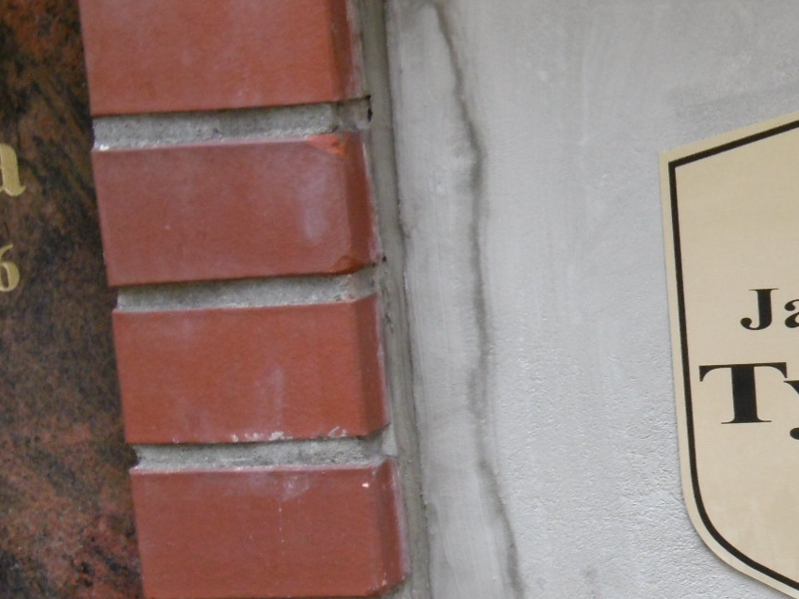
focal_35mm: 123
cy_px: 453
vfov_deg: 12.0
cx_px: 908
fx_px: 2839
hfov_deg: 15.5
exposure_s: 1/60
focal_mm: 9.2
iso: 160
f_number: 4
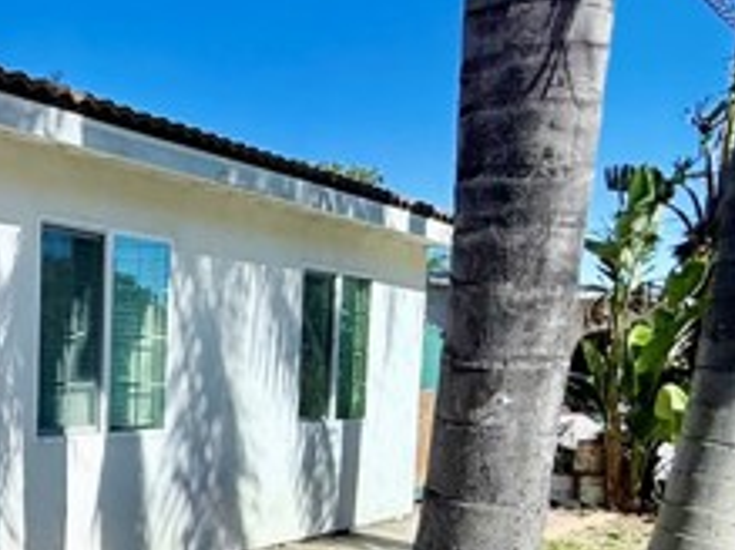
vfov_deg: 34.0
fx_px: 870
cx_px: -91
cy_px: 446
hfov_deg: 37.6
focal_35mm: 41
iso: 50
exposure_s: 1/3460
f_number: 2.2
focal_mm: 2.22
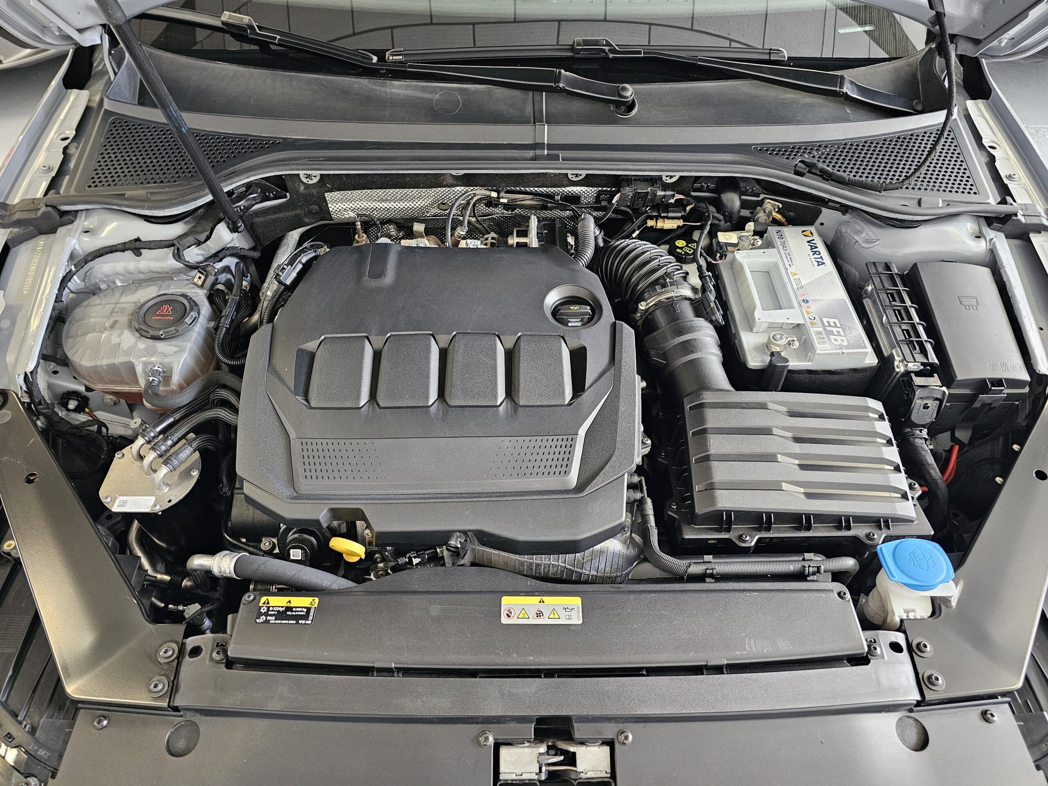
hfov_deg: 73.9
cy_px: 393
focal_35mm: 23
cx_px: 524
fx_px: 696
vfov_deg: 58.9
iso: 640
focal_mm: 6.3
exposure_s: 1/40
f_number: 1.7
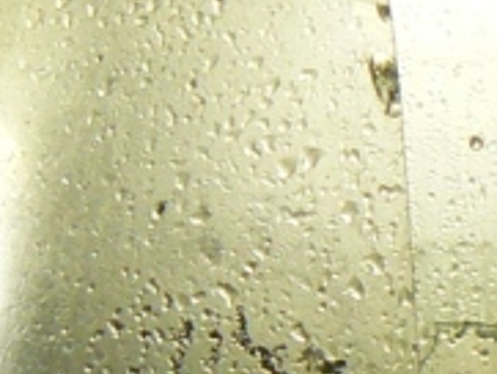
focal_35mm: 384
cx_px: 684
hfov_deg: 5.1
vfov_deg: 3.9
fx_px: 5517
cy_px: 316
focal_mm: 11.4
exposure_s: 1/15
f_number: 3.2
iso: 200
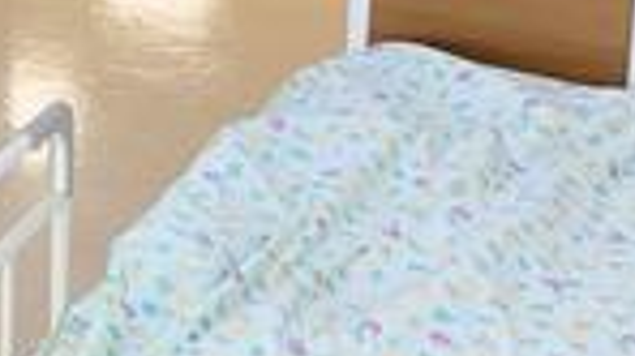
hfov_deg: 17.5
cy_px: -137
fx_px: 1935
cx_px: -184
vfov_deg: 10.2
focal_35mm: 115
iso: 50
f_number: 1.8
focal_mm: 4.25
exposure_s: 1/99
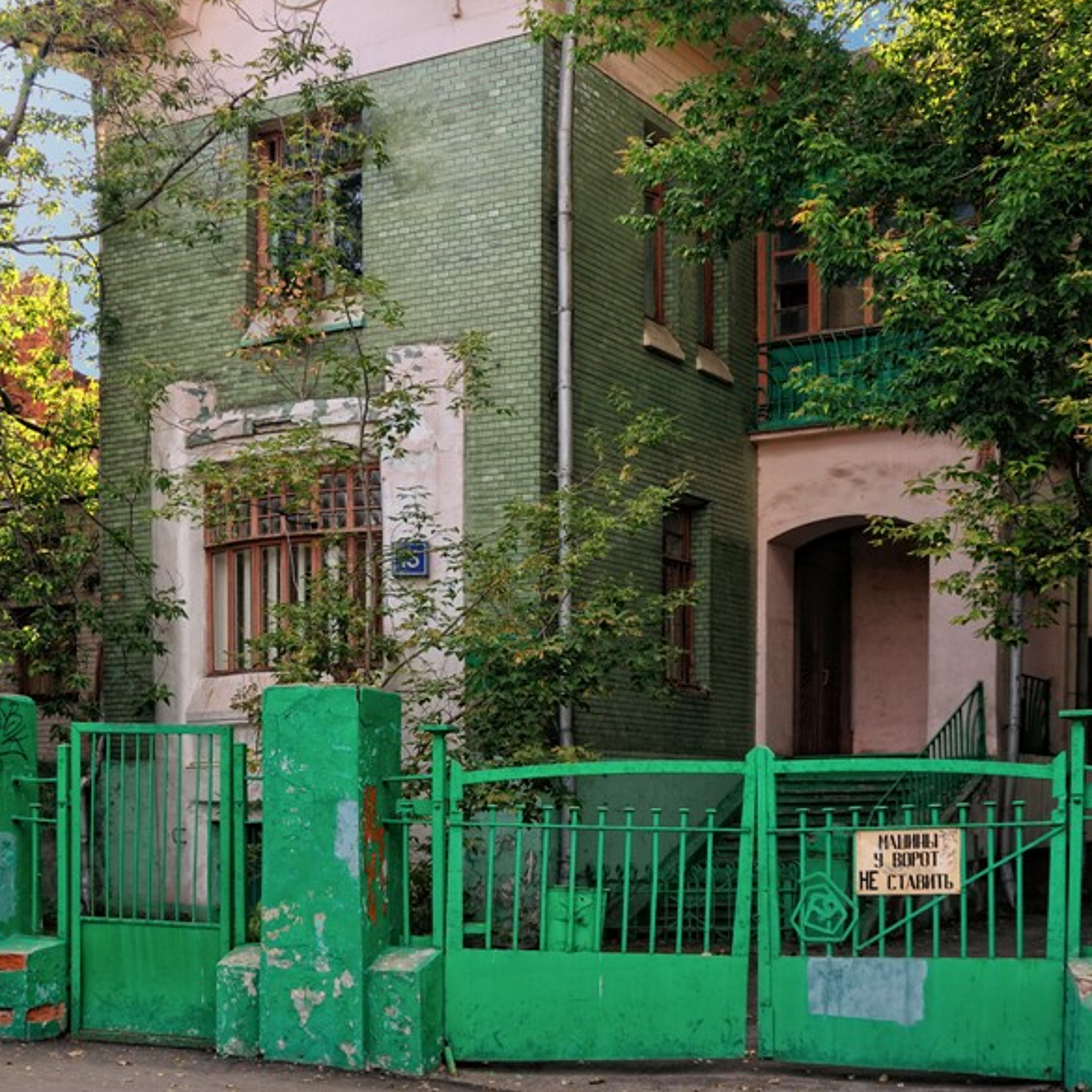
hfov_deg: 36.1
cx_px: 544
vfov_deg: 35.7
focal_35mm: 47
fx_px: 1677
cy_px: 364
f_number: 6.3
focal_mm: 24
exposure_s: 1/160
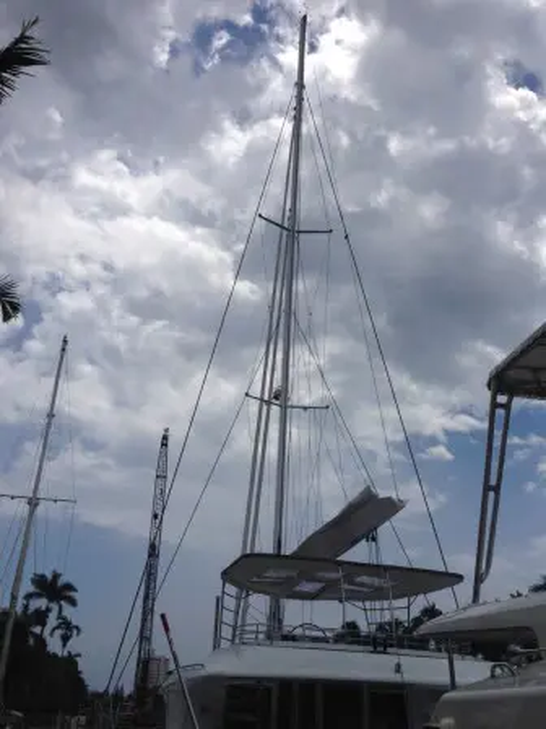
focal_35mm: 33
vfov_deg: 55.4
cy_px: 364
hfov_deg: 42.9
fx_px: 694
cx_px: 273
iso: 50
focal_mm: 4.12
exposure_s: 1/6024
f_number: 2.4
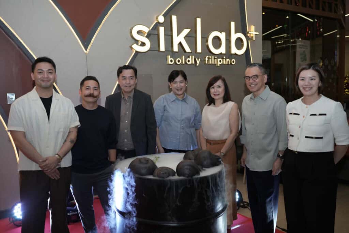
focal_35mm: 35
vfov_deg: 37.9
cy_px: 116
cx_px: 174
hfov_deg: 54.4
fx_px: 339
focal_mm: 35
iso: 250
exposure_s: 1/200
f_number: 2.8
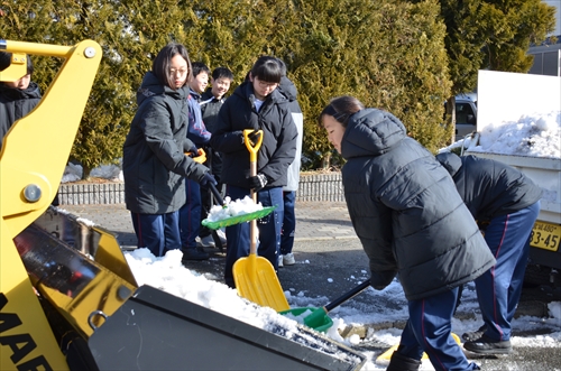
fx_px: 700
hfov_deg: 43.7
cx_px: 280
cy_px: 186
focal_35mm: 45
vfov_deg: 29.7
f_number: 8
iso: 400
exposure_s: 1/320
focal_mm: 30
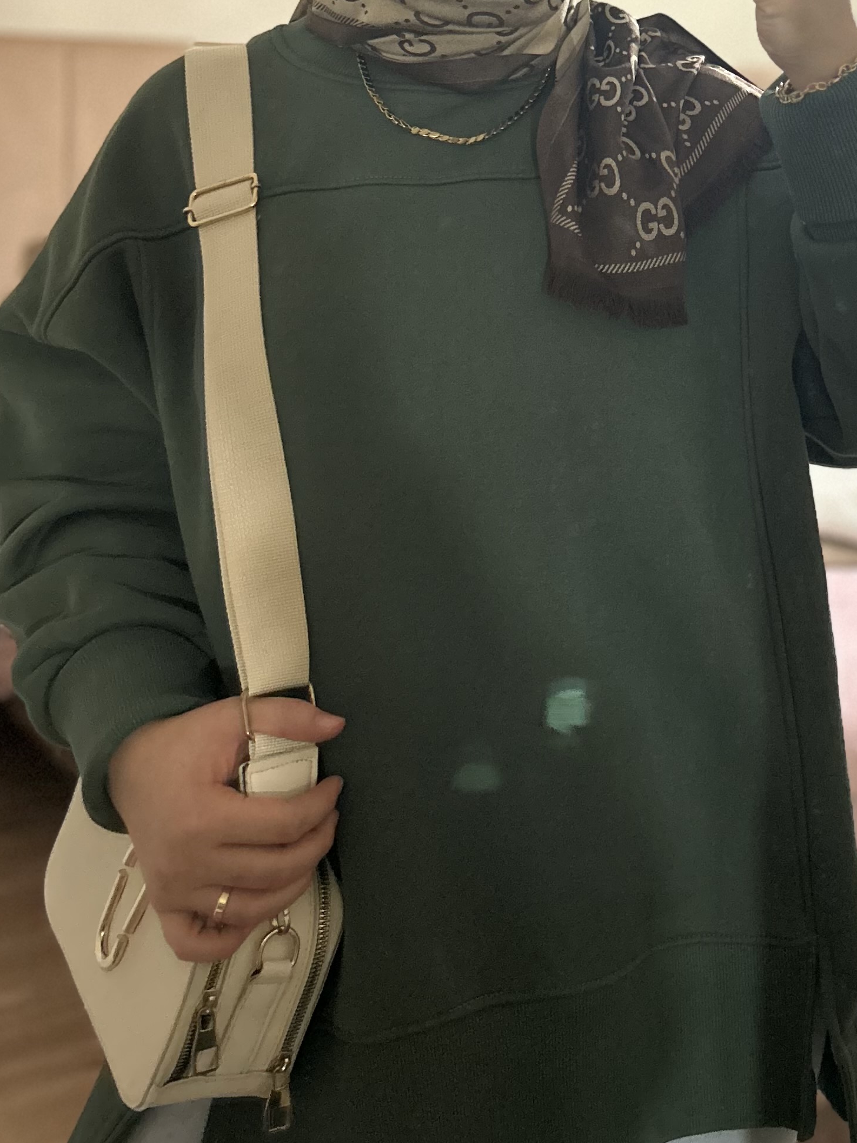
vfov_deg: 33.9
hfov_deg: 25.8
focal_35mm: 54
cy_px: 141
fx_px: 1782
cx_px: 828
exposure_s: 1/50
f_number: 1.5
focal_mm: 5.7
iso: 500
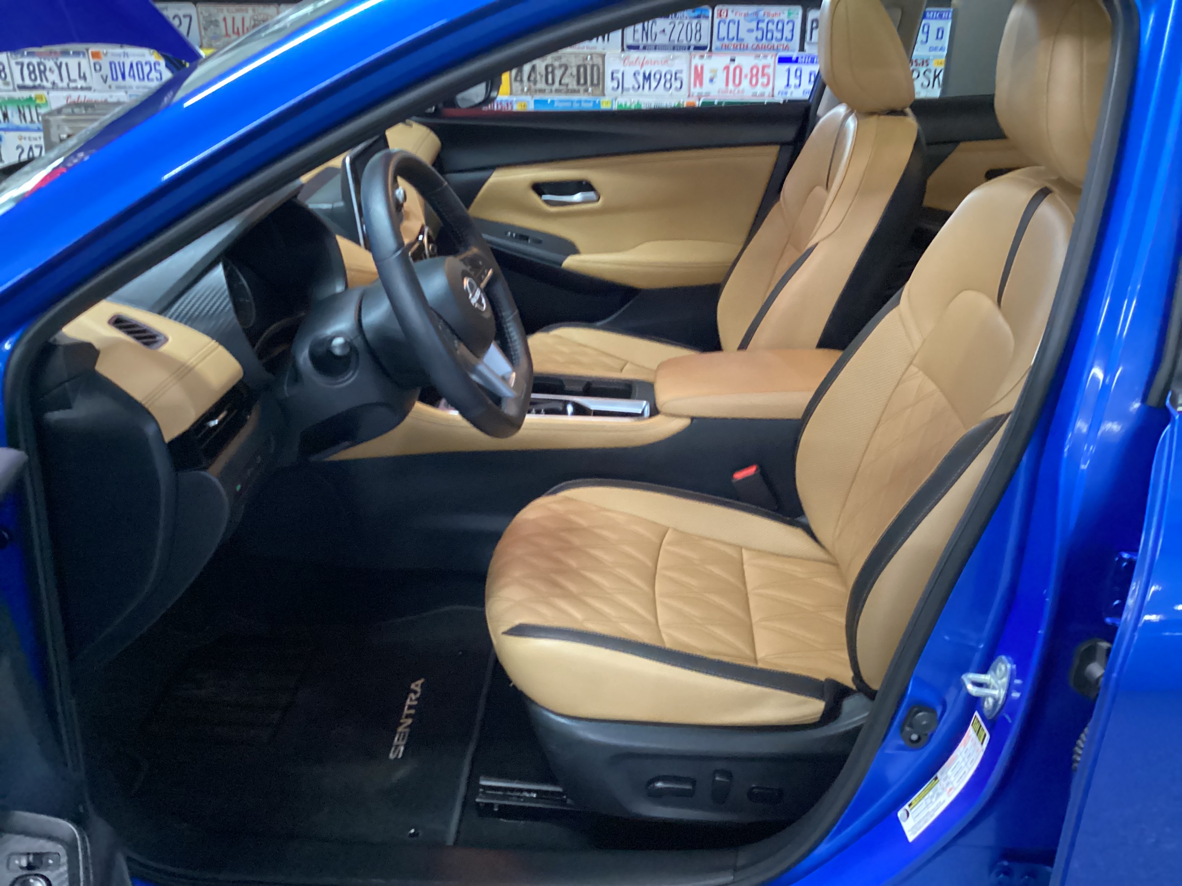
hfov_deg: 58.4
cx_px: 591
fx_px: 1059
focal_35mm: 31
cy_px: 443
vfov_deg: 45.4
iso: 800
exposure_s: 1/30
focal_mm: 3.3
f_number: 2.4
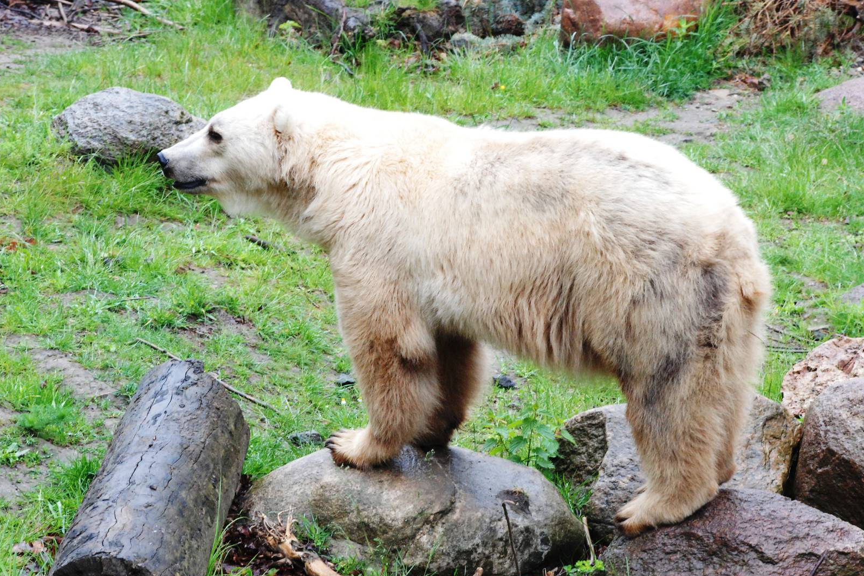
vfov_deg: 6.1
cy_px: 290
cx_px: 431
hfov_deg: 9.1
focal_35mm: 226
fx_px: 5423
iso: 1600
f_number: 11
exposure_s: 1/160
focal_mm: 150
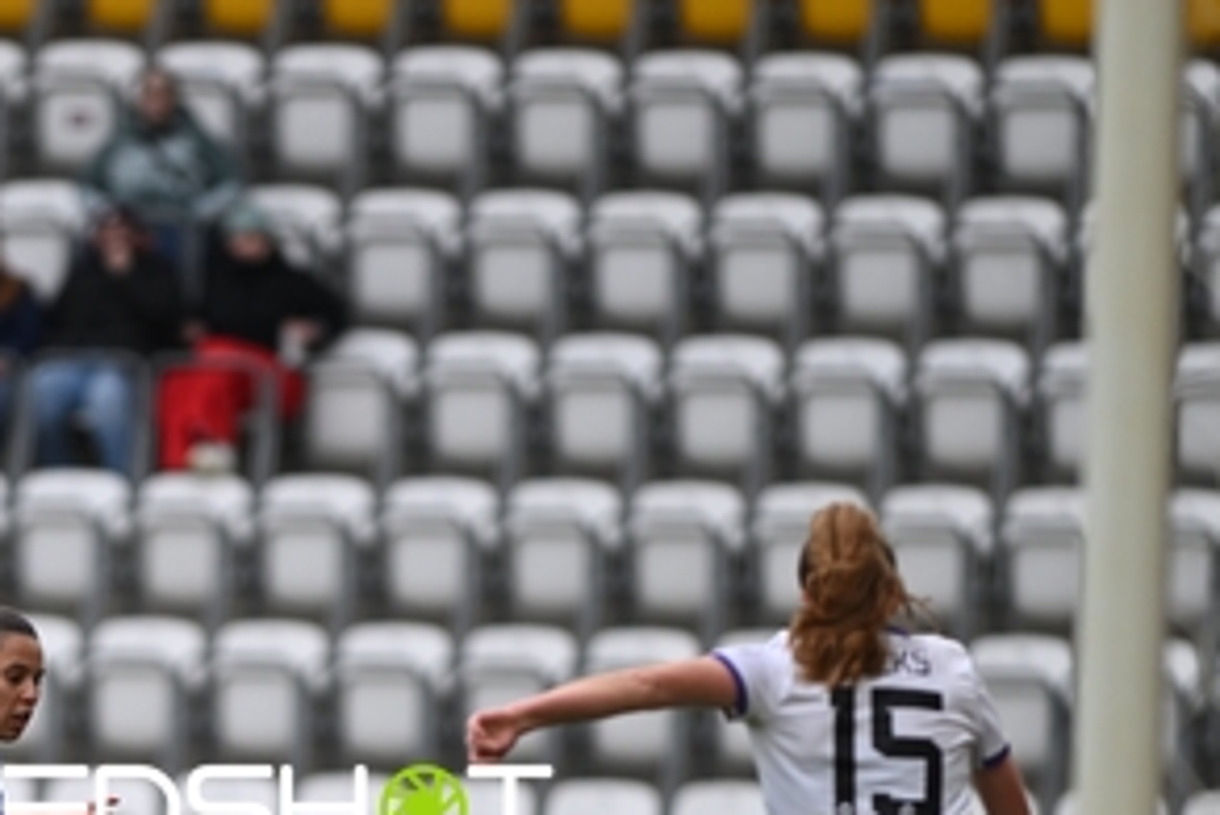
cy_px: 811
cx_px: 142
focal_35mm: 616
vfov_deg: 2.2
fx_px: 20885
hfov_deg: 3.3
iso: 560
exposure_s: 1/2000
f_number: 2.8
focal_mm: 300
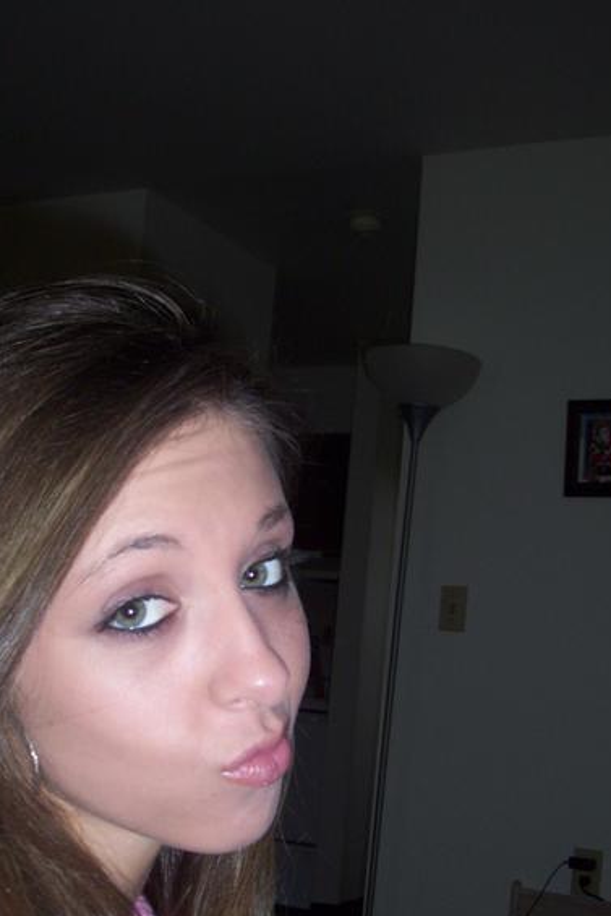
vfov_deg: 39.1
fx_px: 1272
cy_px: 609
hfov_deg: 26.9
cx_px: 239
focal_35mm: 50
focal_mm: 5.7
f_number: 2.9
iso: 80
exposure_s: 1/40
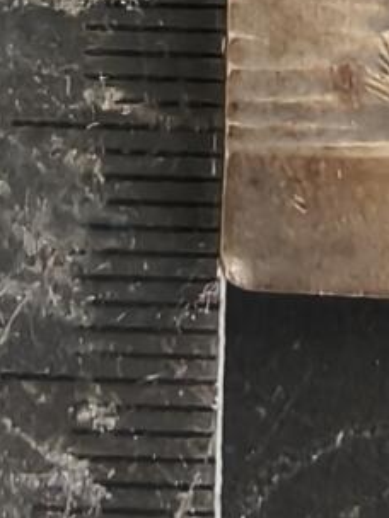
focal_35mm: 136
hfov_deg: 10.4
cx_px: 657
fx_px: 2038
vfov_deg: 14.1
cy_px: -72
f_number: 2
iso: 400
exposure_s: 1/50
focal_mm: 2.32
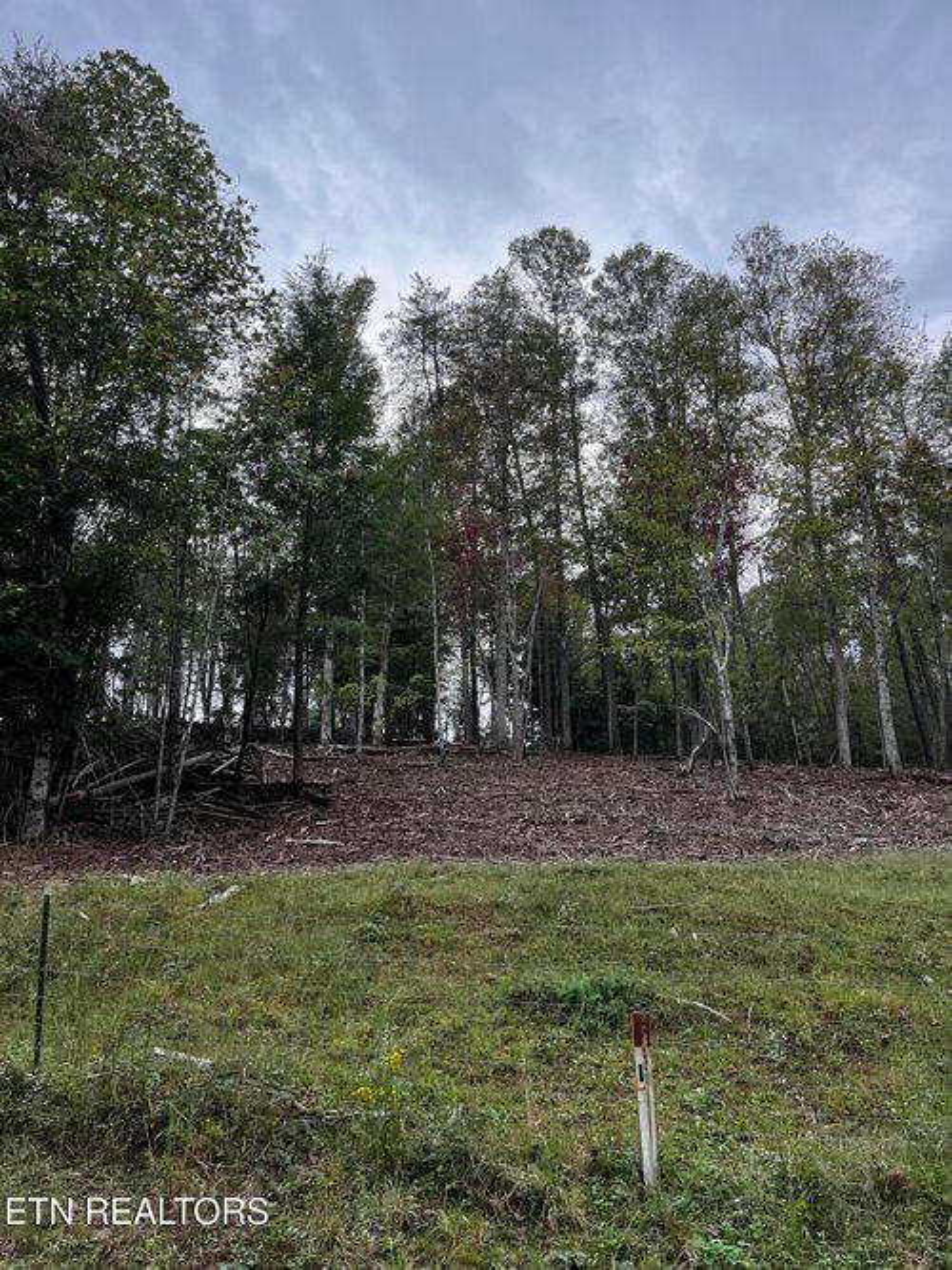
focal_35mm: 26
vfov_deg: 67.3
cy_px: 635
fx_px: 954
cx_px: 476
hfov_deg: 53.0
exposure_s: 1/586
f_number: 1.6
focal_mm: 5.1
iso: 50
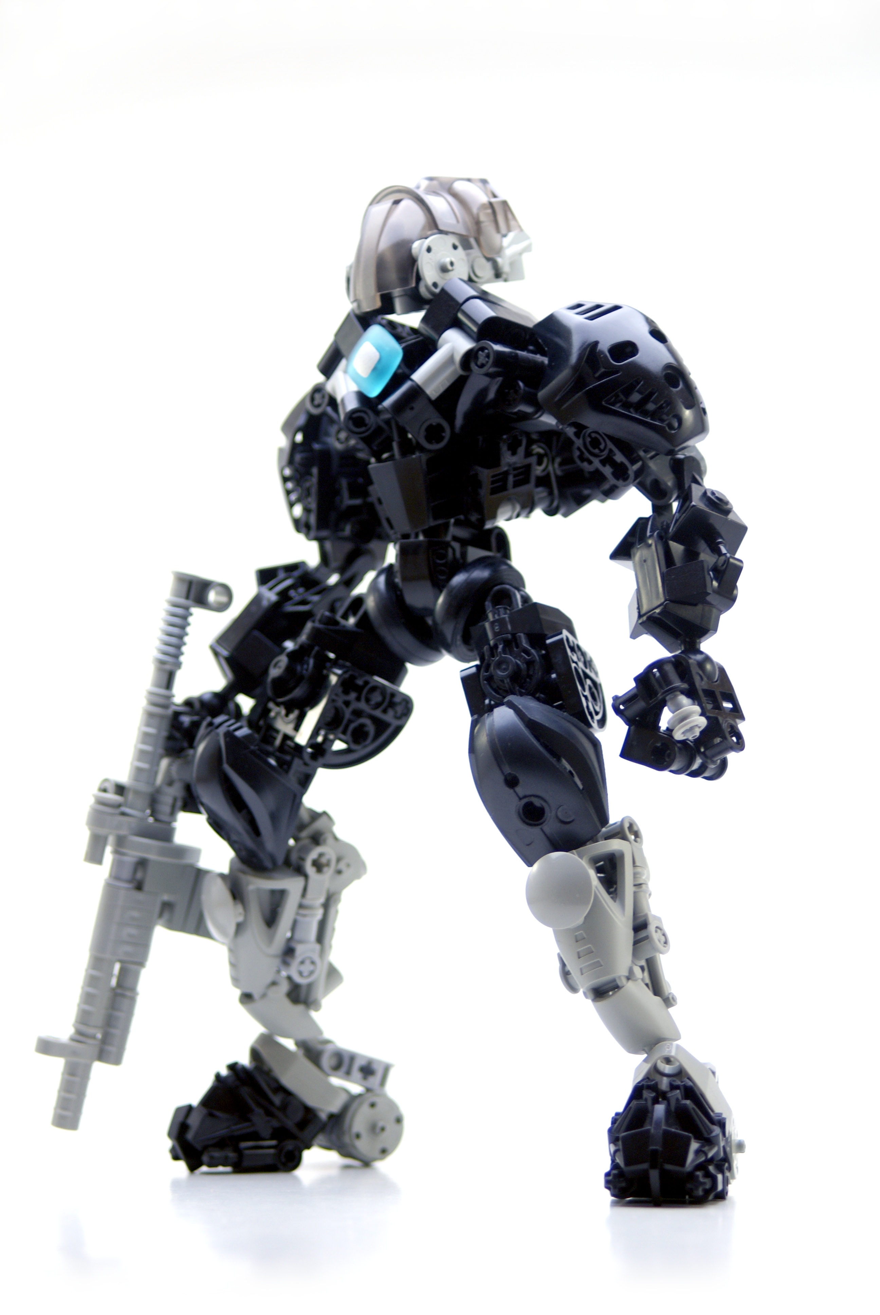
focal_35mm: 105
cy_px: 658
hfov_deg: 13.1
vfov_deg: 19.4
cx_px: 440
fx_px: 3839
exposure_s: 1/40
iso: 100
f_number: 4
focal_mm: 70
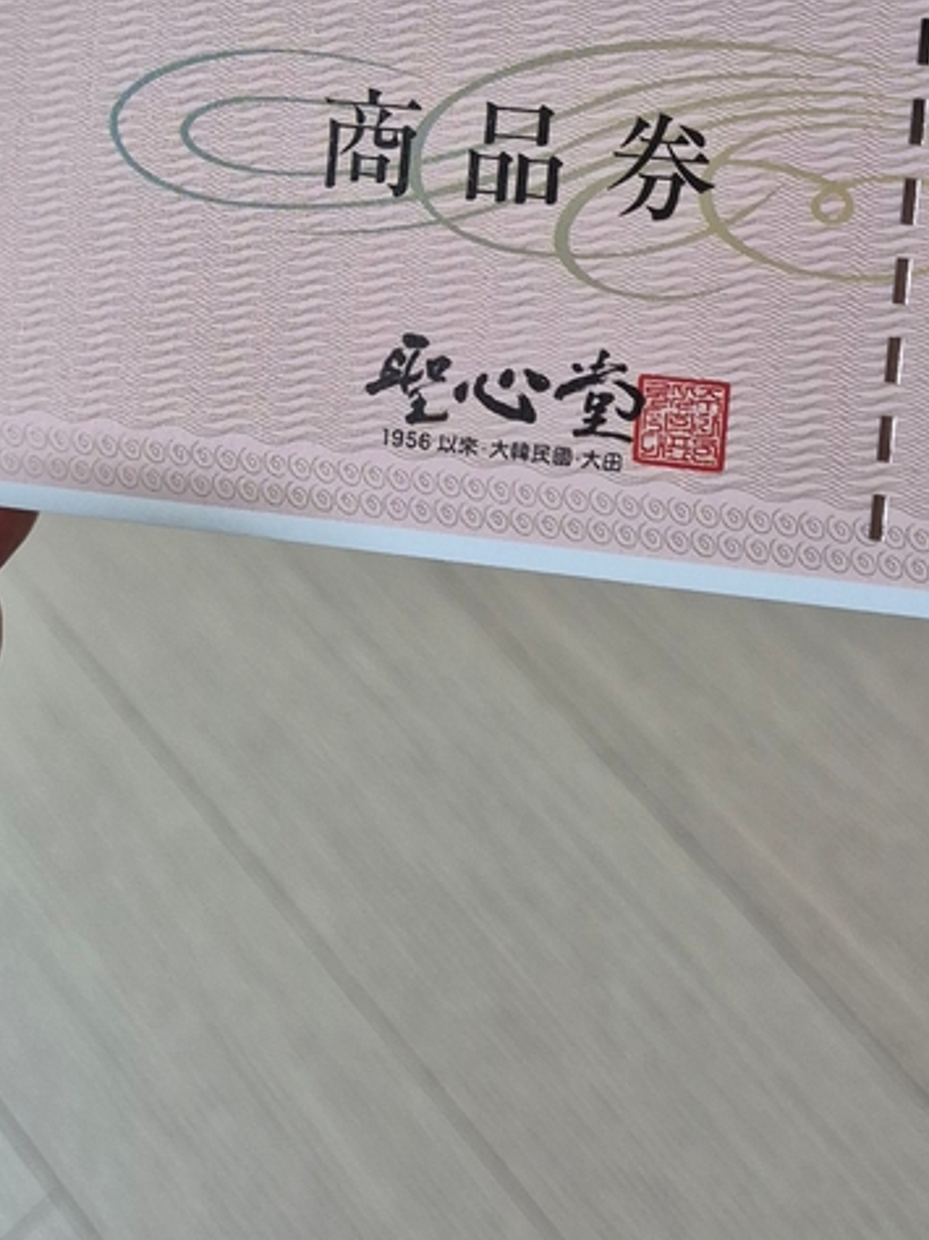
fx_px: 1970
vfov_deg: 34.2
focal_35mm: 55
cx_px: 421
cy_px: 313
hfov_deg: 26.5
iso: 500
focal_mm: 5.4
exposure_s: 1/120
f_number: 1.8
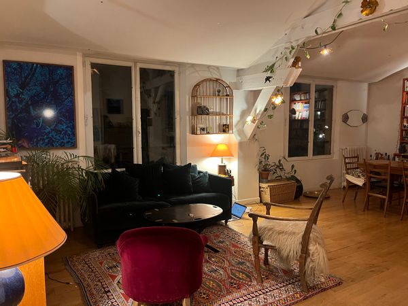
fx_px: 306
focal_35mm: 26
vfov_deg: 53.1
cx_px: 204
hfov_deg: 67.3
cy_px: 153
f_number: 1.6
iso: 500
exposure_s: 1/33
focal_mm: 5.1
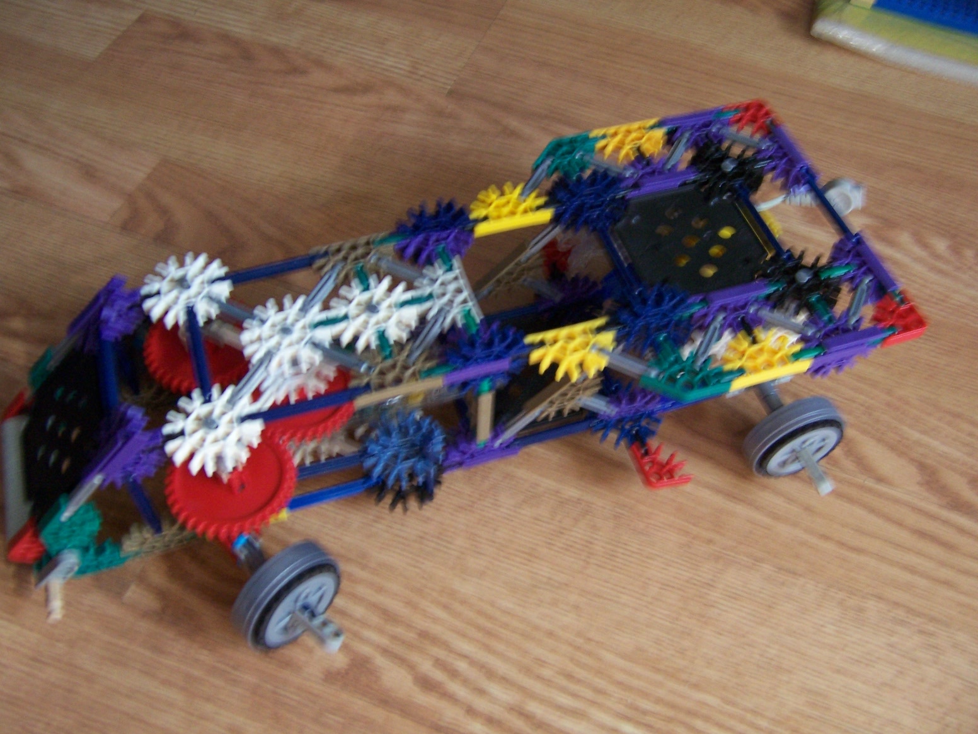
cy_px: 367
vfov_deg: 42.9
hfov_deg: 55.4
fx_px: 932
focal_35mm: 33
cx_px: 489
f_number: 3.4
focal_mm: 5.5
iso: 140
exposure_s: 1/15
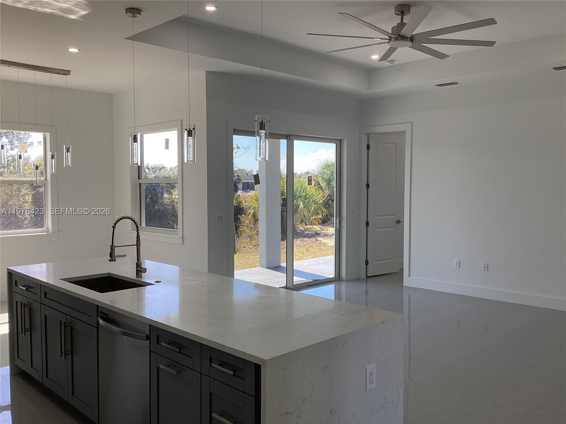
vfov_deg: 45.4
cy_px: 212
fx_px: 507
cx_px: 283
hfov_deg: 58.4
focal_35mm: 31
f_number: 2.4
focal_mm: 3.3
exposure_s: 1/120
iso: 25
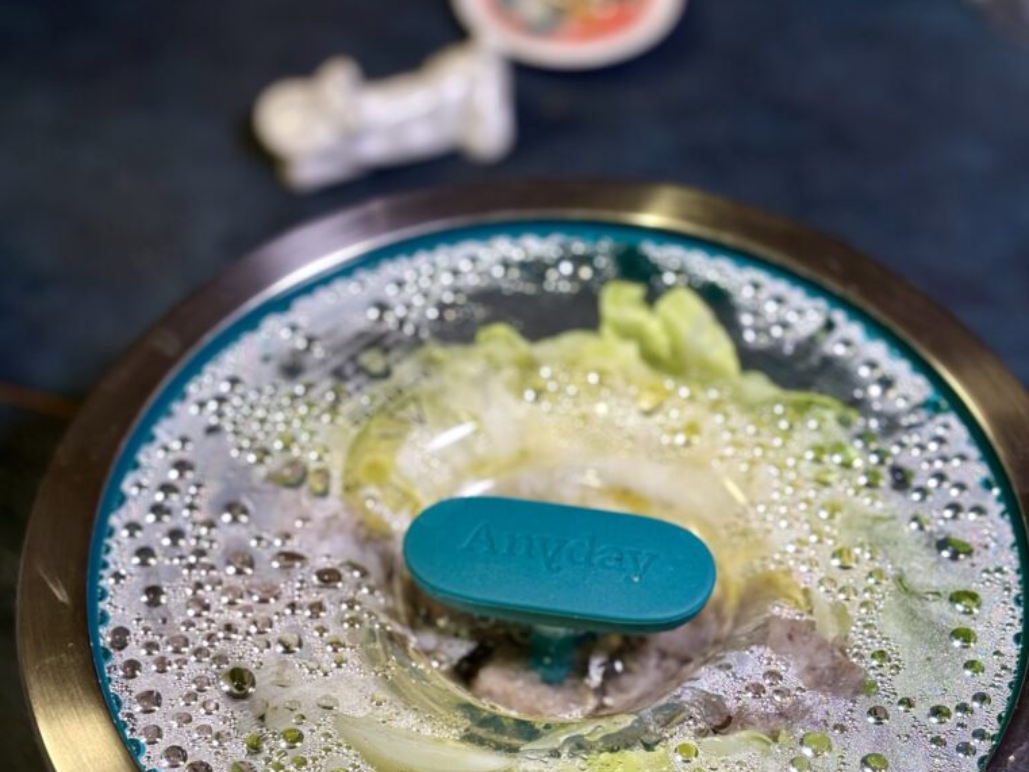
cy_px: 644
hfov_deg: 27.8
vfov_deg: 20.7
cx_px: 517
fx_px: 2081
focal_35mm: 70
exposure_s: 1/108
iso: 50
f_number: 1.6
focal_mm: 5.96
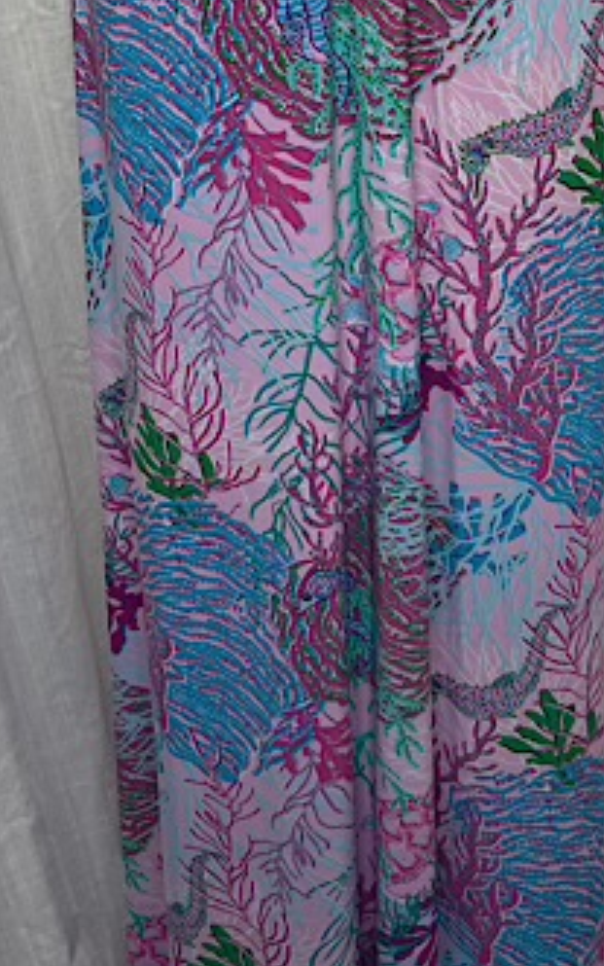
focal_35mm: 64
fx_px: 1685
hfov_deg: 20.3
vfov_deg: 30.2
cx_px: 391
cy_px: 41
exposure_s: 1/208
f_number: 1.6
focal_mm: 5.1
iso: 32
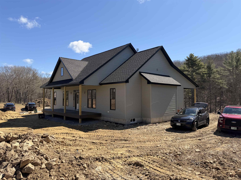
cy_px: 90
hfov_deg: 71.6
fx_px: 167
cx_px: 120
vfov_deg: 56.8
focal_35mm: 24
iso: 80
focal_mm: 6.76
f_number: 1.78
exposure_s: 1/3953
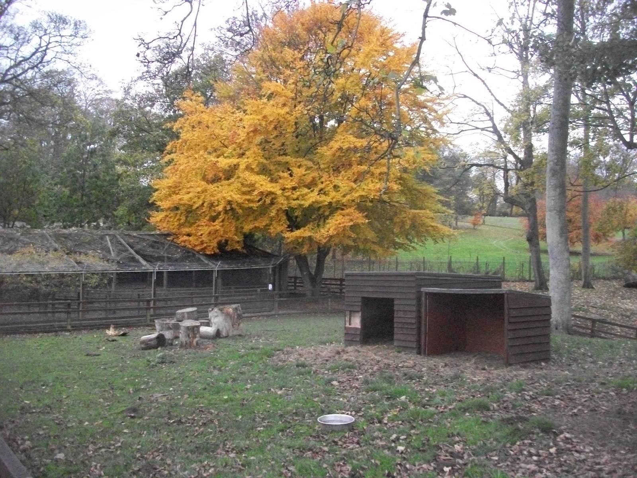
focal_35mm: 32
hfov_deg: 56.8
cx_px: 318
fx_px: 589
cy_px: 239
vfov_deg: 44.2
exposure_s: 1/400
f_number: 2.9
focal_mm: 5.7
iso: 800
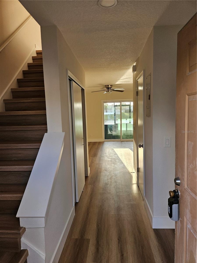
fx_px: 175
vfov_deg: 73.9
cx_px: 98
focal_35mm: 23
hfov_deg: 58.9
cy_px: 132
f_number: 1.8
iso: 80
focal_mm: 5.4
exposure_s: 1/180
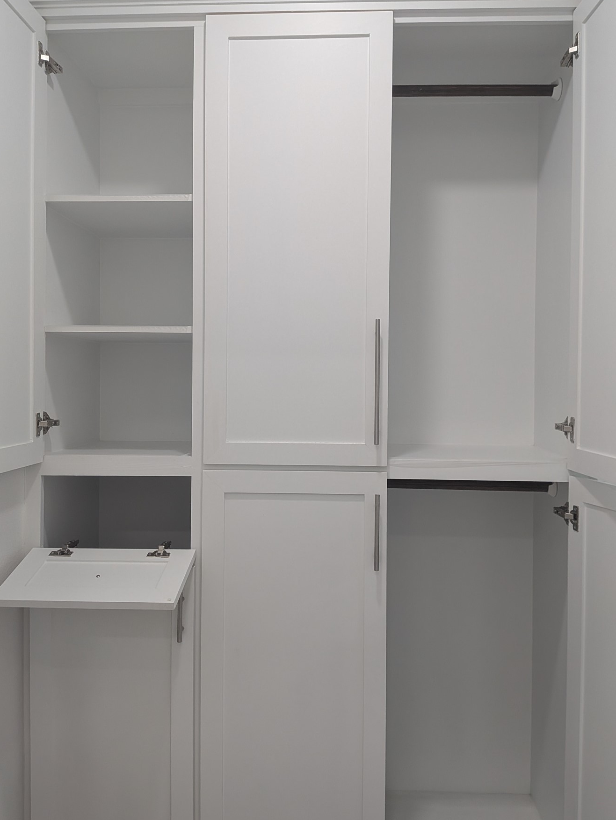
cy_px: 383
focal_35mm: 28
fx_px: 664
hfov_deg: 49.8
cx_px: 305
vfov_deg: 63.4
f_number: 1.7
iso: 149
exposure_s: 1/120
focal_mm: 4.53
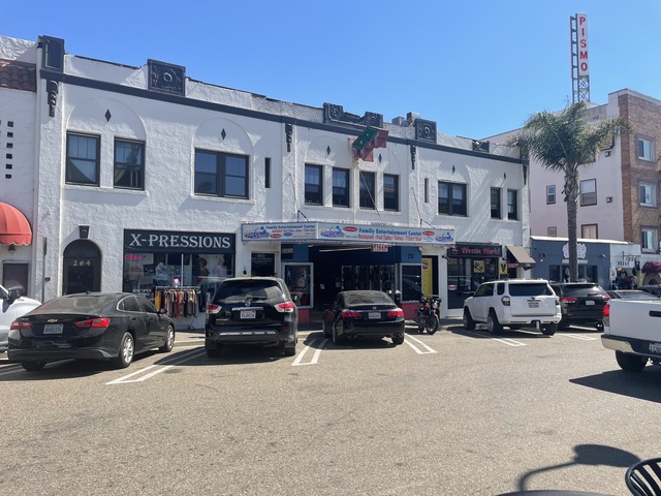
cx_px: 330
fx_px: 496
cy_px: 248
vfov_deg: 53.1
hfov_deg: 67.3
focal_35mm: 26
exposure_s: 1/2506
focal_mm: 4.2
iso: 32
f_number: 1.6
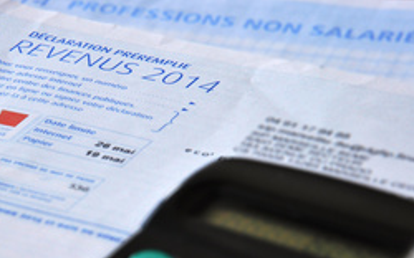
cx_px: 67
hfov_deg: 8.8
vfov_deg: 5.5
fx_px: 2684
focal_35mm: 238
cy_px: 232
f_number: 9
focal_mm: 92
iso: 400
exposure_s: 1/125
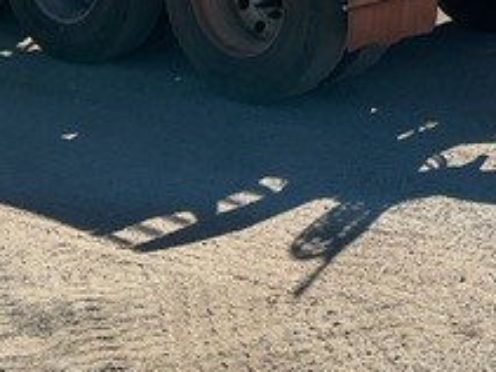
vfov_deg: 16.4
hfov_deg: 21.2
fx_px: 1260
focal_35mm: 88
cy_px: -9
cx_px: 543
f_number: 1.8
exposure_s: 1/2538
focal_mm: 3
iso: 16
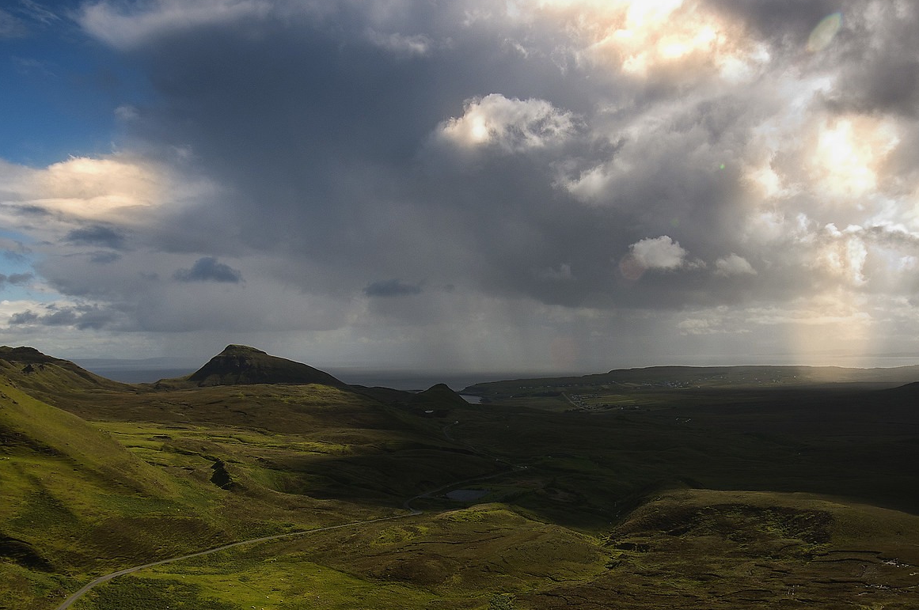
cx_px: 503
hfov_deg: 60.2
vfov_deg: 41.7
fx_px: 790
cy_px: 404
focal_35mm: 31
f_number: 8
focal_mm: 10
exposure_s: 1/125
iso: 200
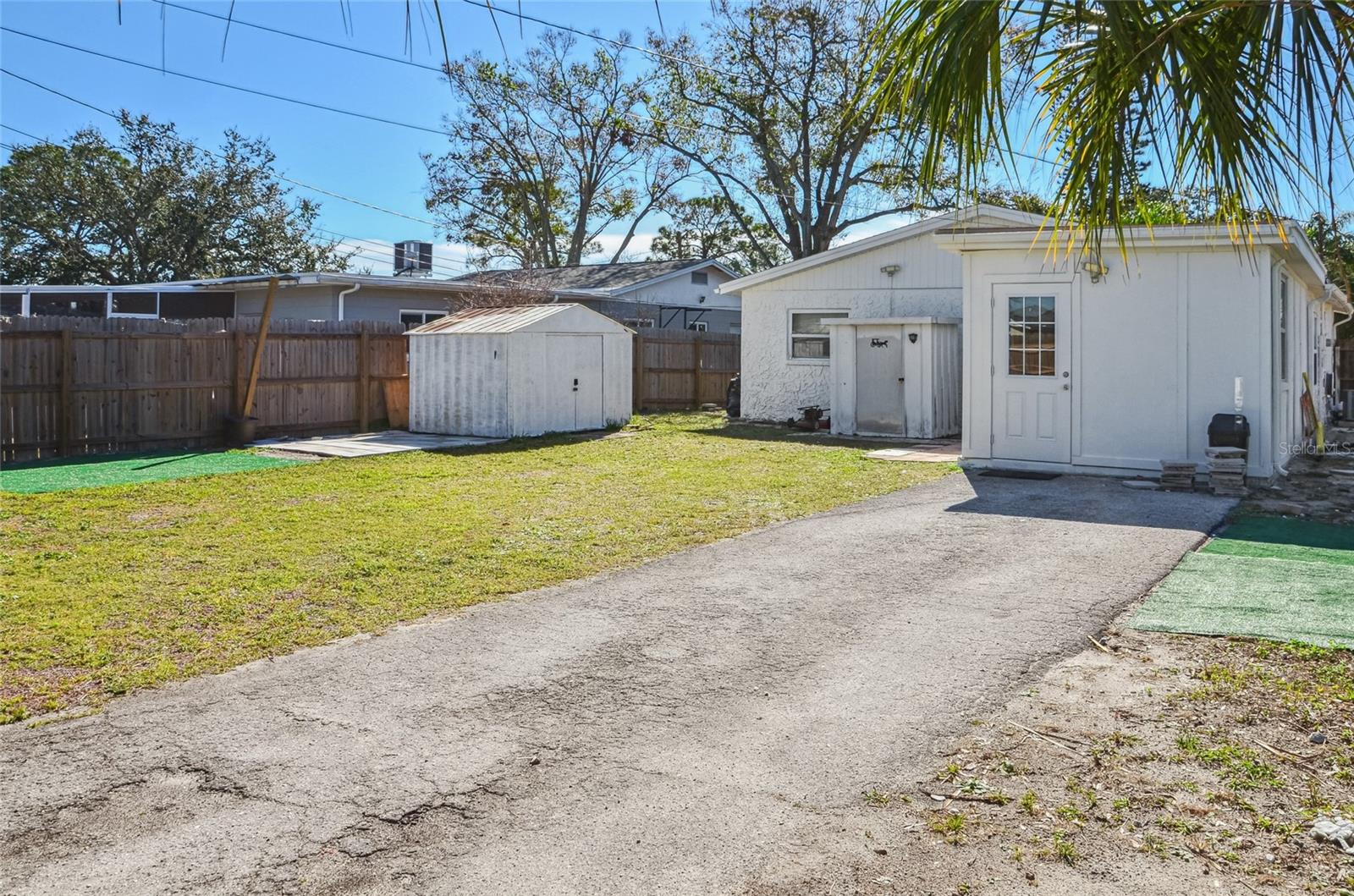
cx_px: 677
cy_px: 448
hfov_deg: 67.5
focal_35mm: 27
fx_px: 1013
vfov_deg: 47.7
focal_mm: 18
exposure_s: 1/320
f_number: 10
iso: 200
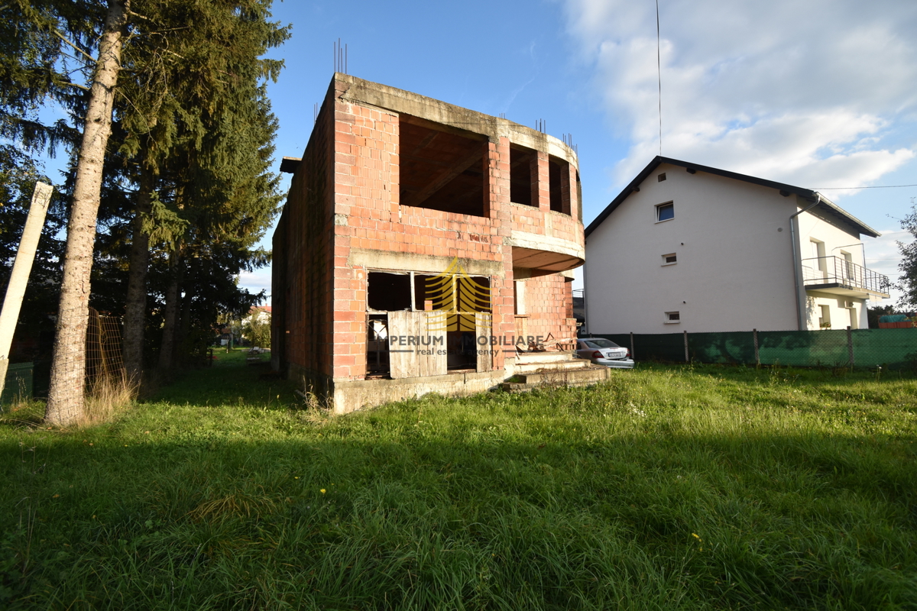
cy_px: 306
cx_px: 458
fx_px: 382
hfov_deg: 100.4
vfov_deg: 77.3
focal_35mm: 15
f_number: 4.5
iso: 200
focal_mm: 10
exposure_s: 1/400
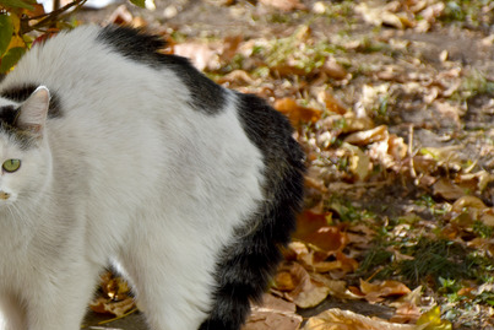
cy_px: 182
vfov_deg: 4.5
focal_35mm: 305
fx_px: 4186
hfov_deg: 6.7
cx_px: 86
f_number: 5.6
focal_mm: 105
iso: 220
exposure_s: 1/1000
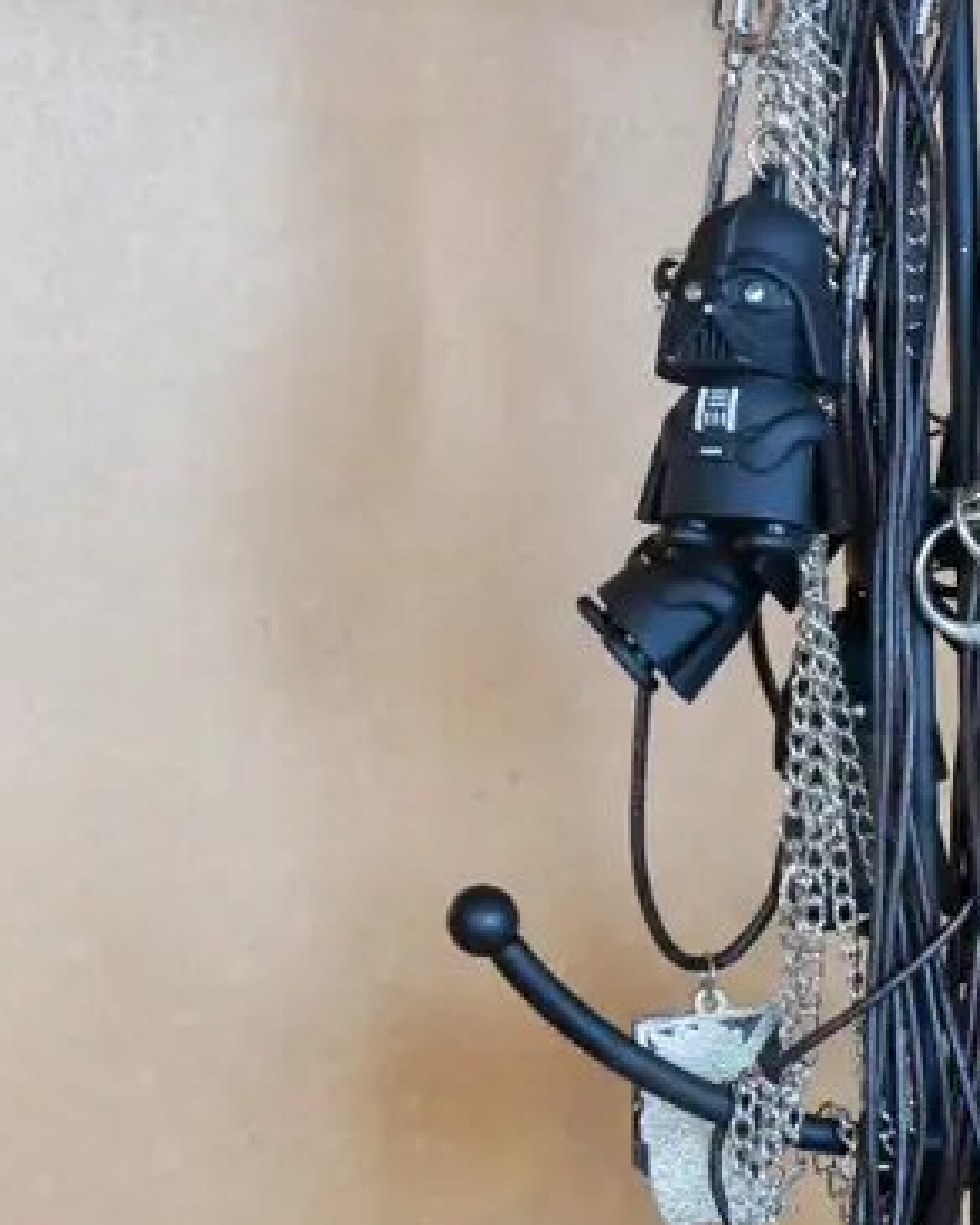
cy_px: 735
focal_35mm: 93
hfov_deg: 16.2
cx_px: 953
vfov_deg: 20.6
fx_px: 3372
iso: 1000
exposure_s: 1/60
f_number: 3.8
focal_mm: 17
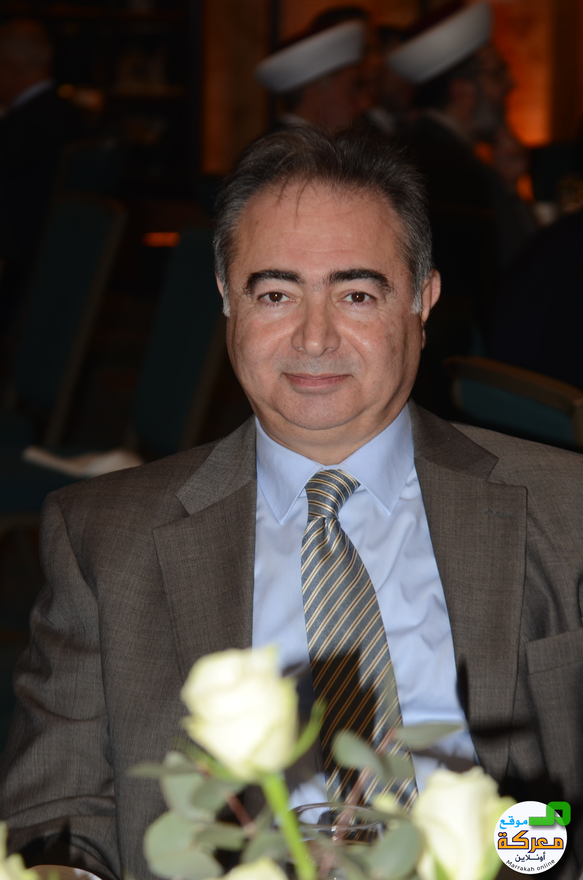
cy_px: 440
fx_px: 3148
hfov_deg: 10.6
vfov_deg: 15.9
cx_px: 292
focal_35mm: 129
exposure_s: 1/250
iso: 200
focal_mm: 86
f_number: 4.5
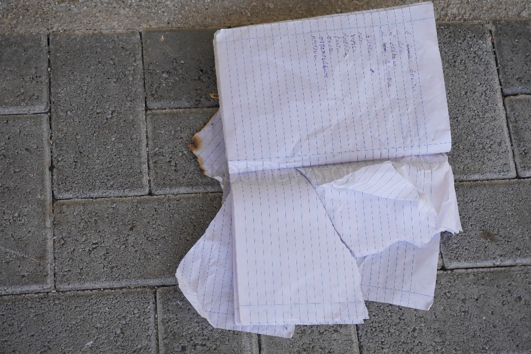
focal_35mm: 75
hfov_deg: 27.0
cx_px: 266
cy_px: 177
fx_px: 1106
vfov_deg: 18.2
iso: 100
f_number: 6.3
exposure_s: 1/100
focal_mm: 50
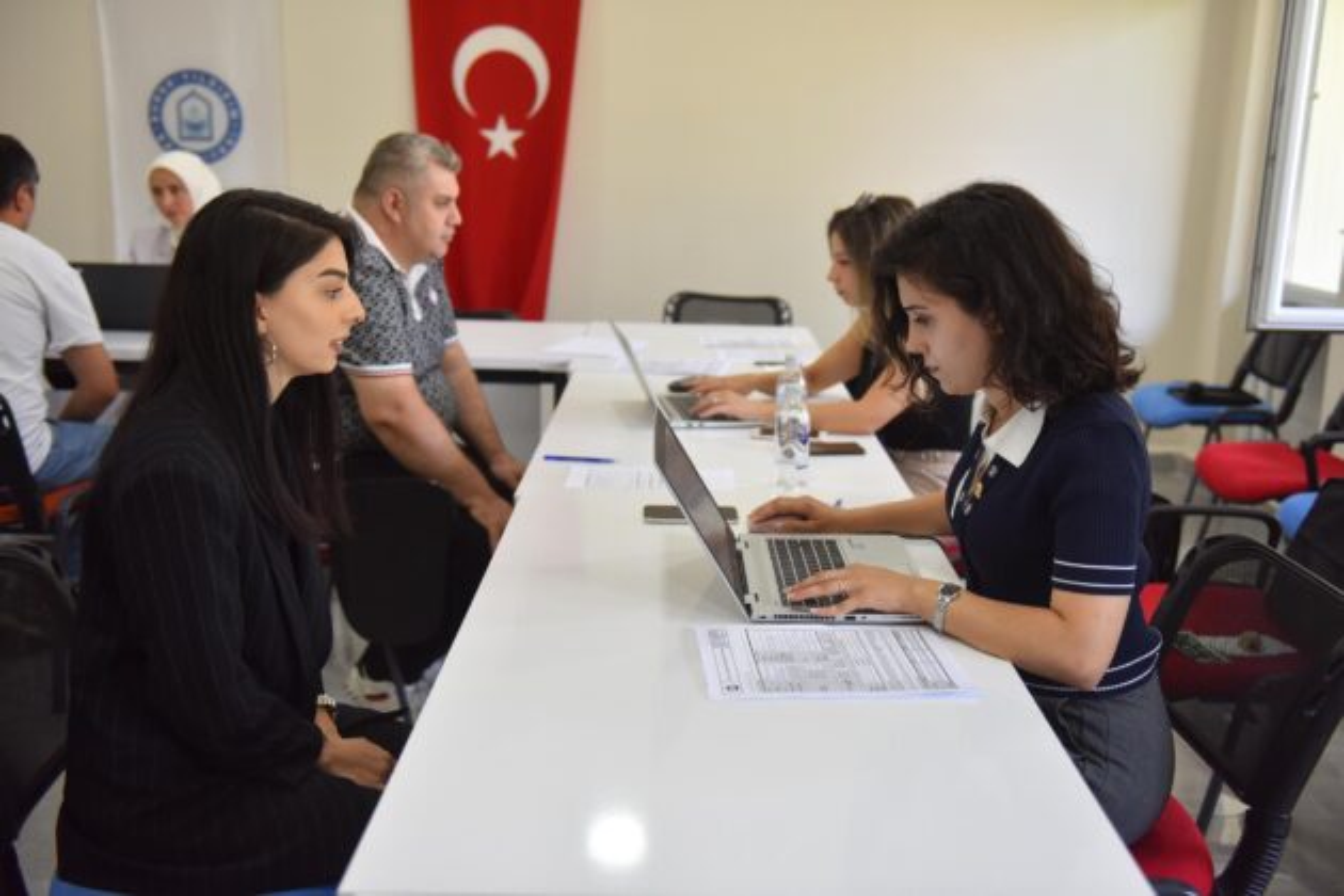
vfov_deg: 36.9
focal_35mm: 36
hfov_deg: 53.1
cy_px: 448
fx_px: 1344
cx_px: 672
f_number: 3.2
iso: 640
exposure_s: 1/200
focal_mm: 36
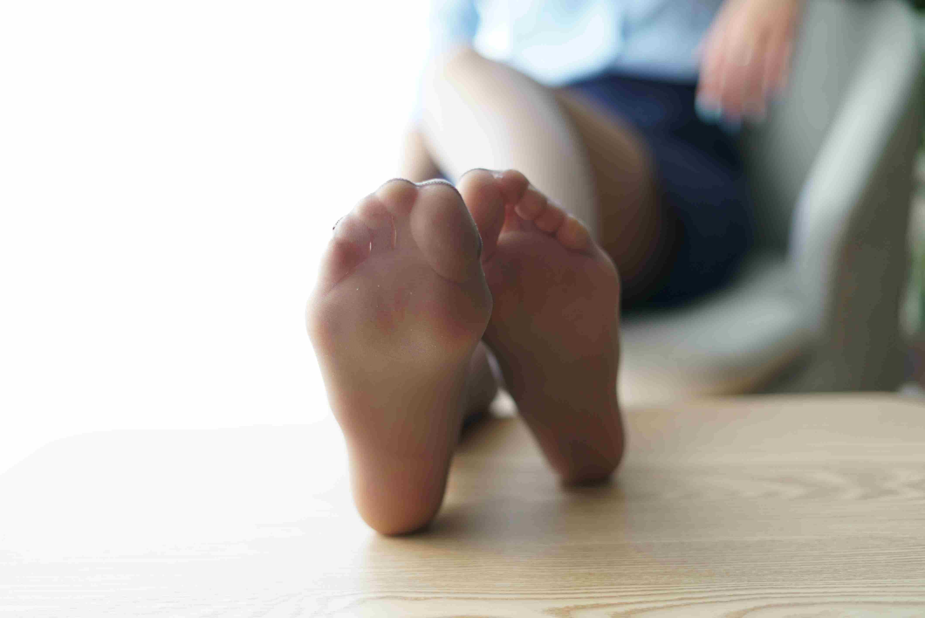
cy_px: 309
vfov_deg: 27.0
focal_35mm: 50
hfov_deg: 39.6
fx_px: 1285
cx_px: 462
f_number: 2
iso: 320
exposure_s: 1/160
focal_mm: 50
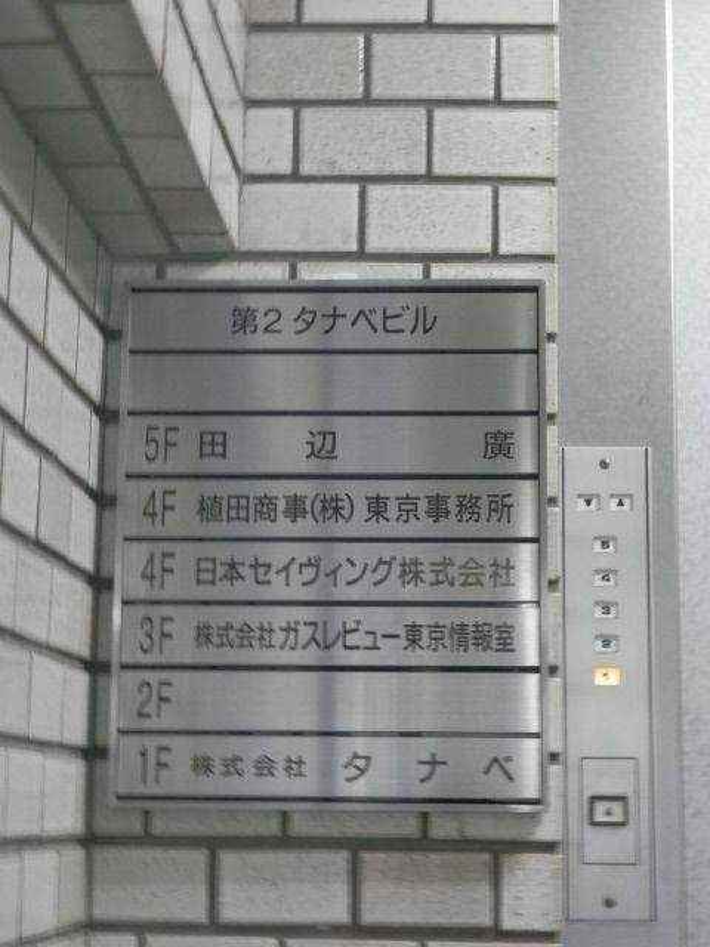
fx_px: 1805
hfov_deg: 22.3
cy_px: 474
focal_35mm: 66
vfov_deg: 29.4
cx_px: 355
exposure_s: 1/13
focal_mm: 11.9
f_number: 4.4
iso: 400
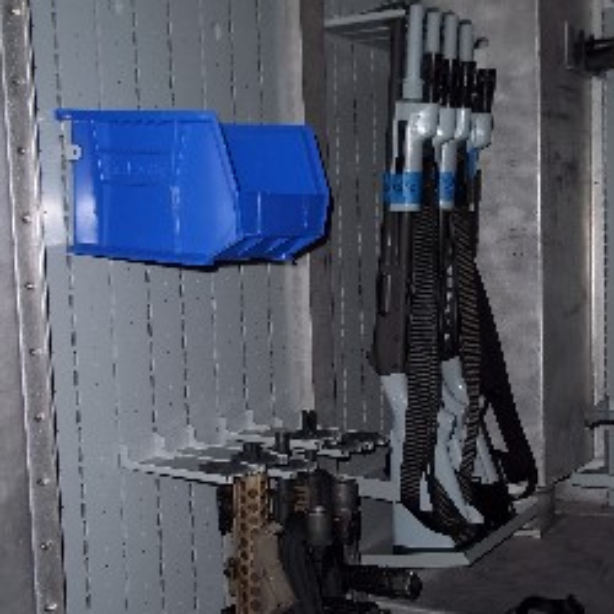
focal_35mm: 51
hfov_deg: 33.3
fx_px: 1023
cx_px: 349
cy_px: 363
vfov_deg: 33.3
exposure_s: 1/30
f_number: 3.1
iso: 80
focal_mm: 6.5
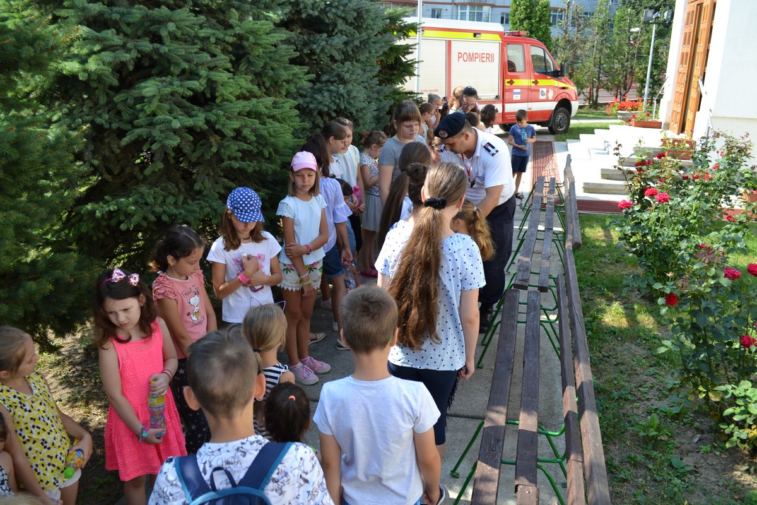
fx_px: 568
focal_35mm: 27
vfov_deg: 47.9
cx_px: 378
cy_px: 252
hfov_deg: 67.4
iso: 100
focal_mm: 18
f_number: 5.6
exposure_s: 1/160
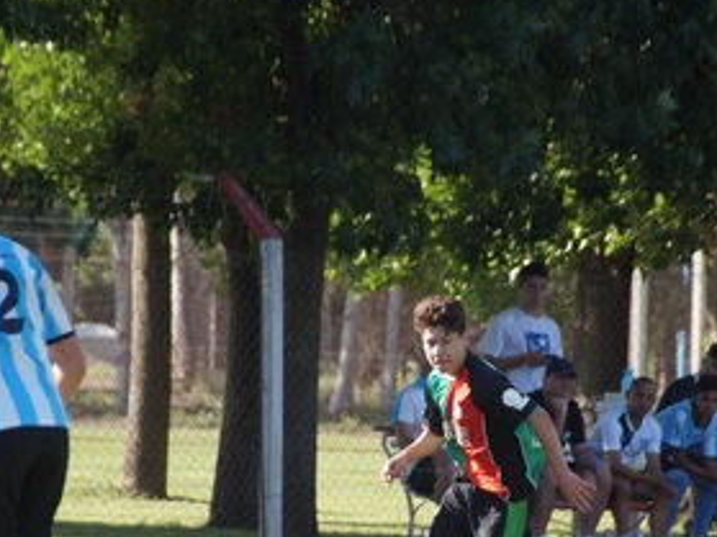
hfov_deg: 2.9
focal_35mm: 695
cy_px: 406
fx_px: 14389
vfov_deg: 2.1
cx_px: 391
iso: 1600
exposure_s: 1/2000
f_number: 6.3
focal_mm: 210
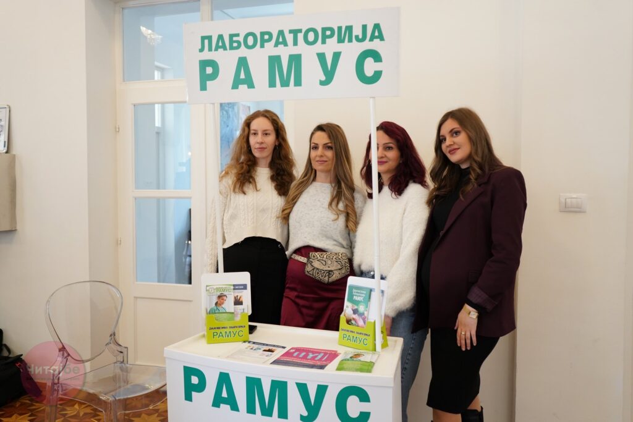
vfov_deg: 43.6
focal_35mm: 30
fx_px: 528
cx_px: 316
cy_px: 211
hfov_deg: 61.9
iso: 3200
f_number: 4
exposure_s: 1/200
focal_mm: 30
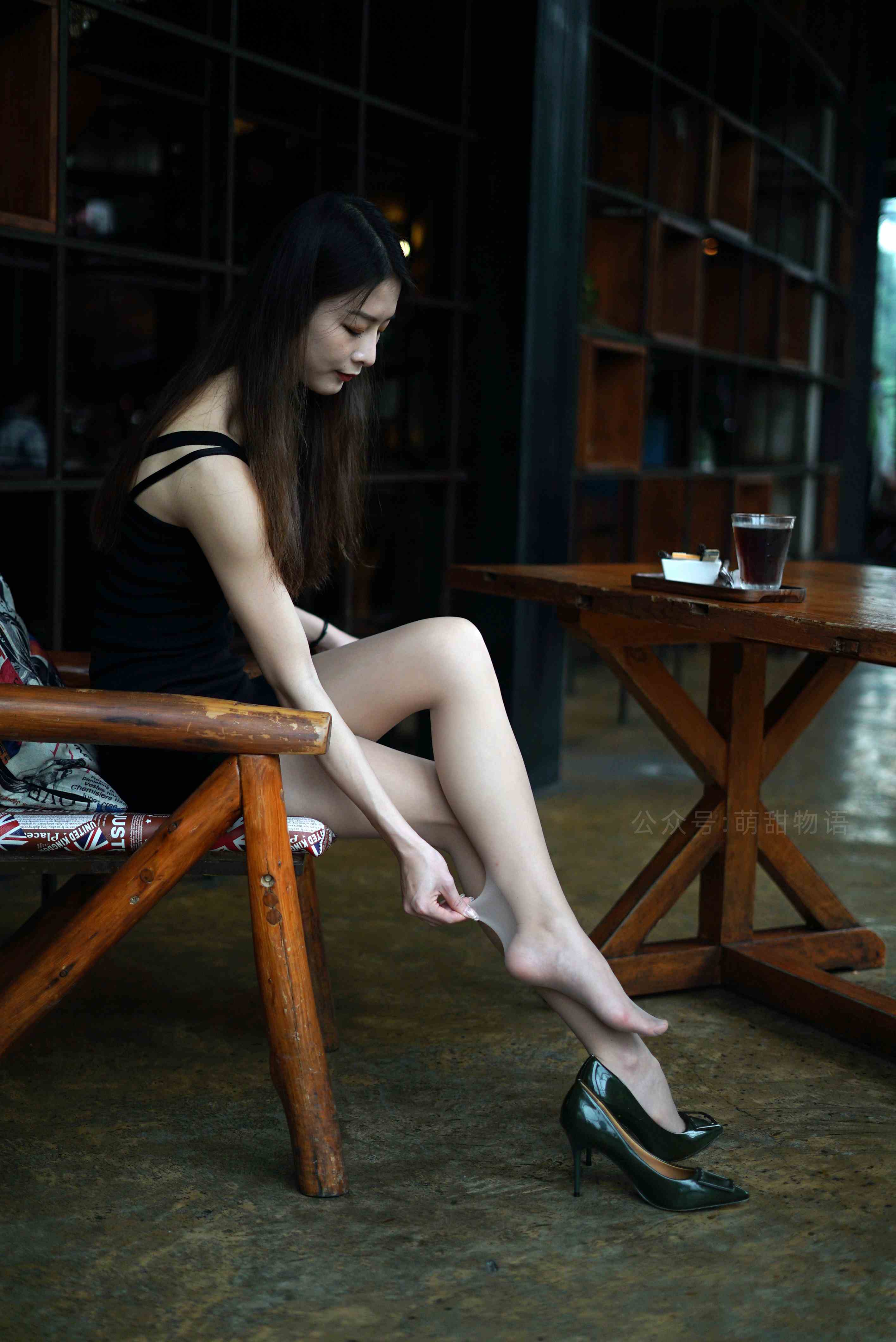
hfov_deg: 27.0
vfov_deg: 39.6
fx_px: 1864
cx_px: 448
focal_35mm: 50
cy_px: 671
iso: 320
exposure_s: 1/2500
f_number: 1.8
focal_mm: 50
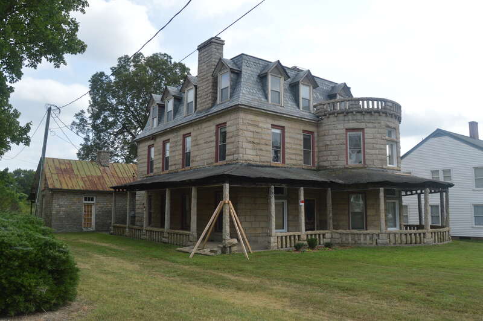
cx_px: 242
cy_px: 160
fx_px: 382
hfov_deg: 64.6
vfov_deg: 45.6
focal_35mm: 28
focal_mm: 19
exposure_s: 1/250
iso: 100
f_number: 8
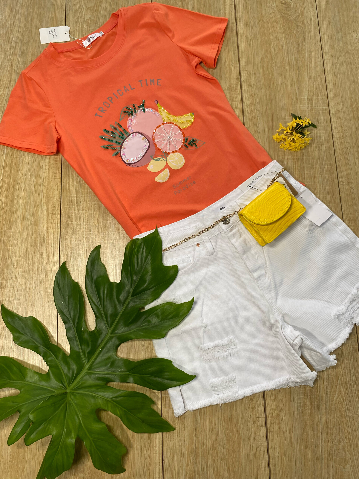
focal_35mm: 26
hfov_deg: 53.1
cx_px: 180
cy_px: 240
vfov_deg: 67.3
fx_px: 360
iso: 64
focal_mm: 4.25
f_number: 1.8
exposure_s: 1/122
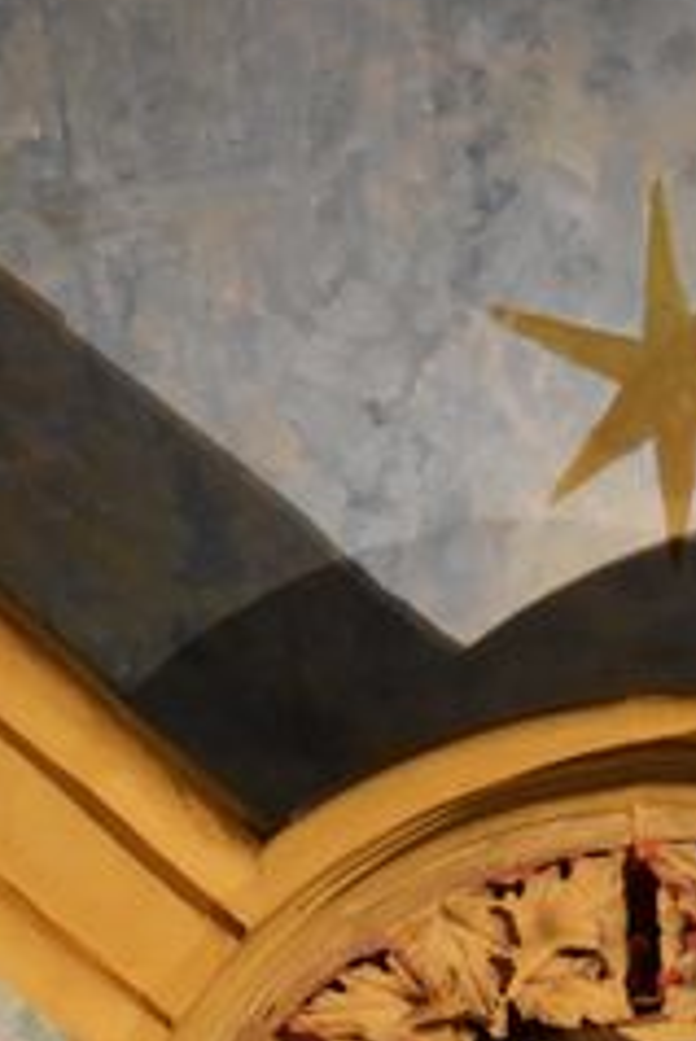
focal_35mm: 441
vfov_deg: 4.6
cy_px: 1461
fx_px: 12769
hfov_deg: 3.1
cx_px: 668
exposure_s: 1/125
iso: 2200
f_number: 4.8
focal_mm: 100
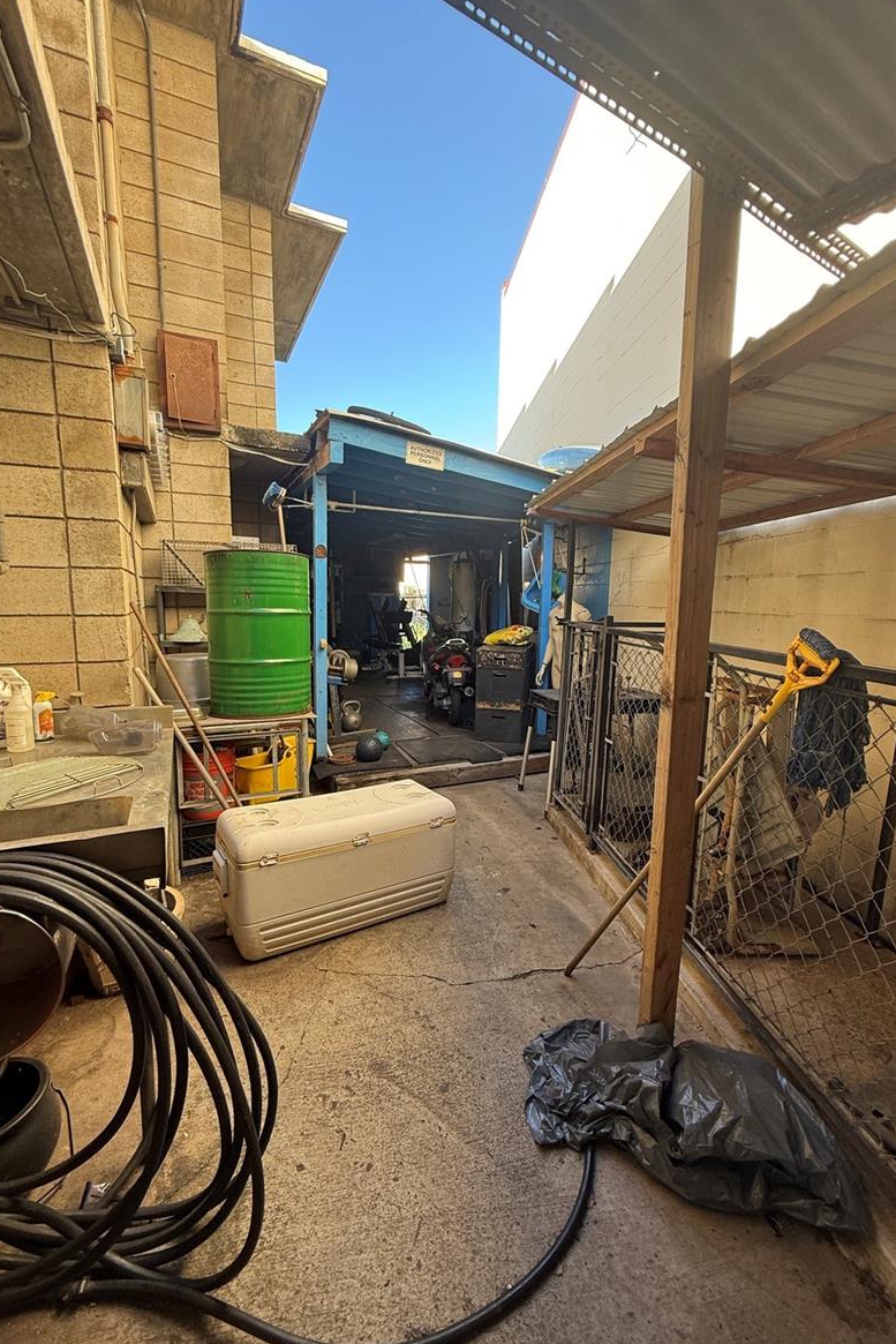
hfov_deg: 77.3
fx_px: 560
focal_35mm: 15
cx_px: 432
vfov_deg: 100.4
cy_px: 681
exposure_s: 1/99
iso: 64
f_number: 2.2
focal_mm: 2.22
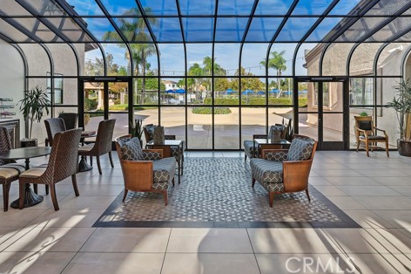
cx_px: 184
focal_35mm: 19
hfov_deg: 86.6
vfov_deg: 62.9
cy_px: 92
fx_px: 217
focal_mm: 14
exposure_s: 1/200
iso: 500
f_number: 10
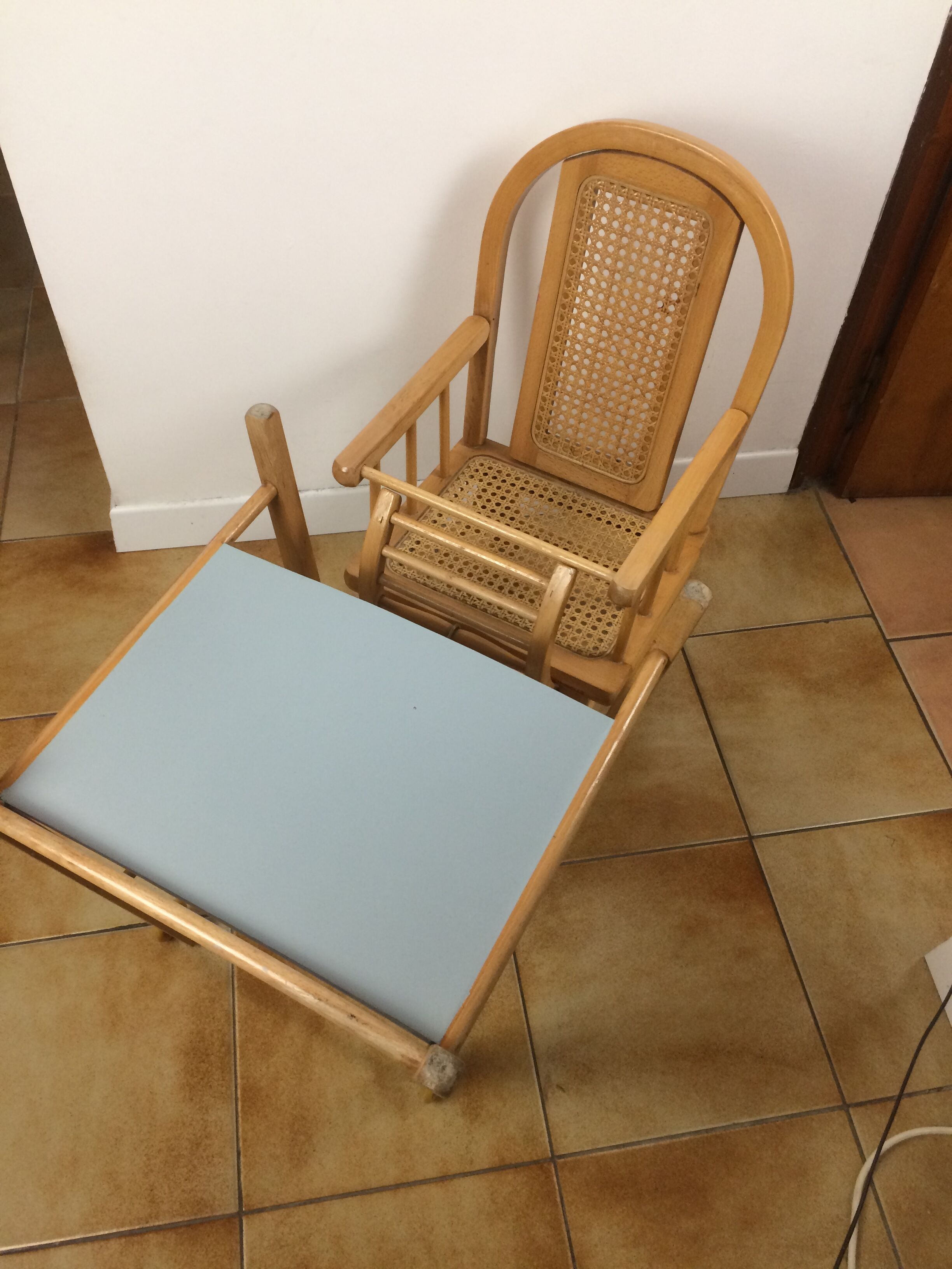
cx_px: 476
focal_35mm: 29
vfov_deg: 61.7
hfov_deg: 48.2
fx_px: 1063
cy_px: 634
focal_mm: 4.15
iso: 80
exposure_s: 1/33
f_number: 2.2
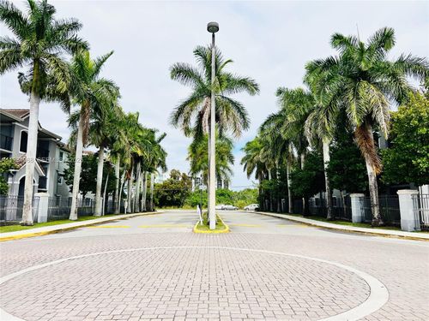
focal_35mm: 26
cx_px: 214
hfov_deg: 67.3
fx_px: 322
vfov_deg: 53.1
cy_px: 160
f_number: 1.5
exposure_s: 1/5319
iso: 50
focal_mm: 5.7
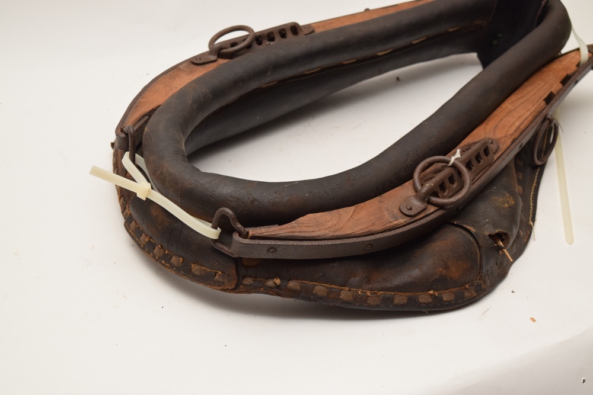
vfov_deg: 23.8
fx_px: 939
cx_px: 296
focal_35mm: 57
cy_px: 198
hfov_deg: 35.0
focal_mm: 38
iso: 800
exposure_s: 1/100
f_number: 5.6
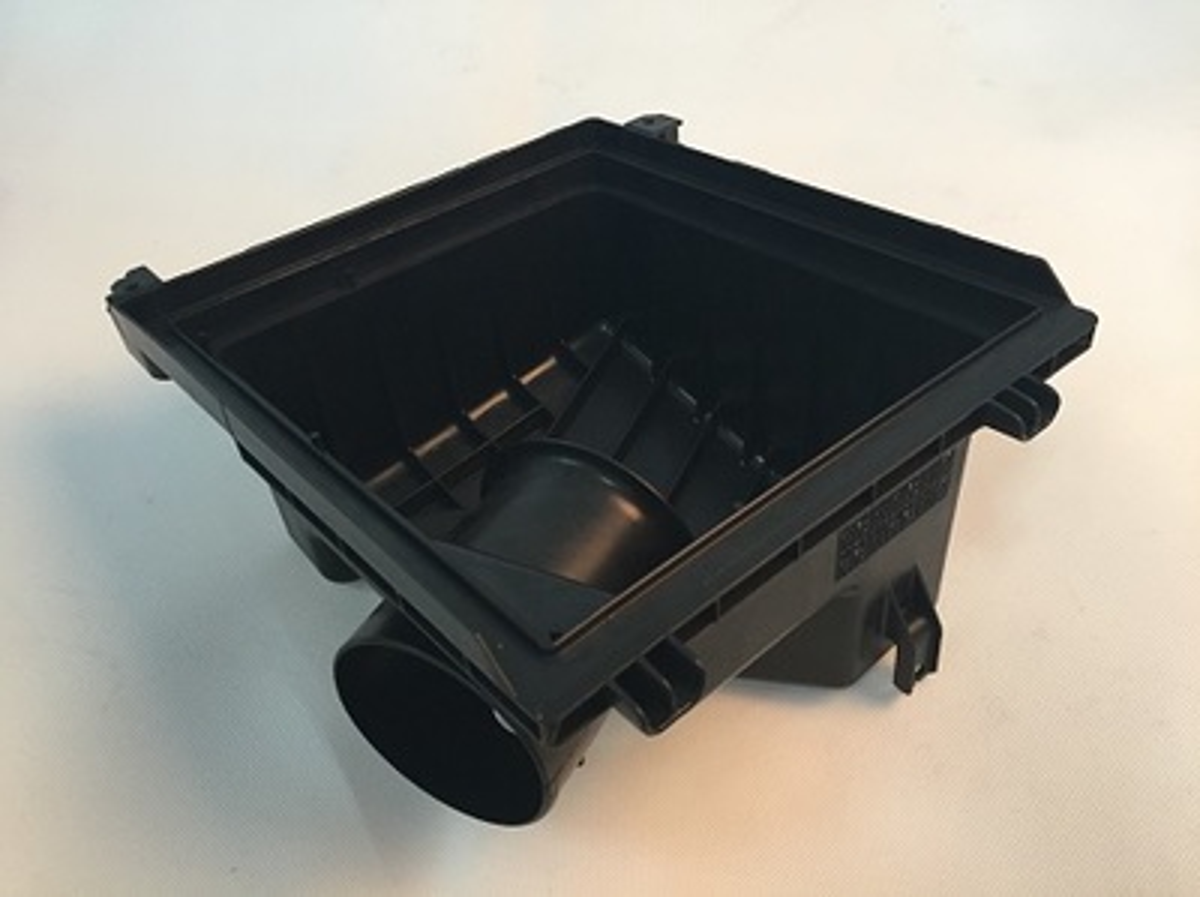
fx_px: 1004
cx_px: 600
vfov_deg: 48.1
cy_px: 448
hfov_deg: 61.7
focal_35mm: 29
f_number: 2.2
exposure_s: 1/33
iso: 250
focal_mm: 4.15
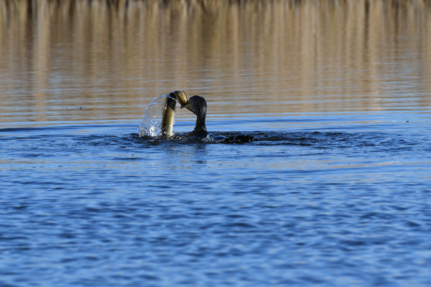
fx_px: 8978
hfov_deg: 2.7
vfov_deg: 1.8
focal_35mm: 750
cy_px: 144
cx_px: 216
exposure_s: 1/1250
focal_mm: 500
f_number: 11
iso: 400
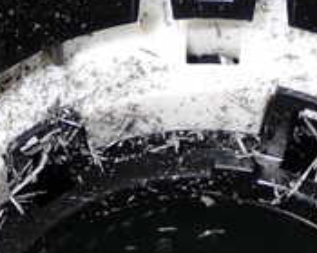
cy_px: 239
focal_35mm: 194
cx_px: 141
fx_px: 1820
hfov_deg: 10.0
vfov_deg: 7.9
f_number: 10
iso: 200
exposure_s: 1/60
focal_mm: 10.35
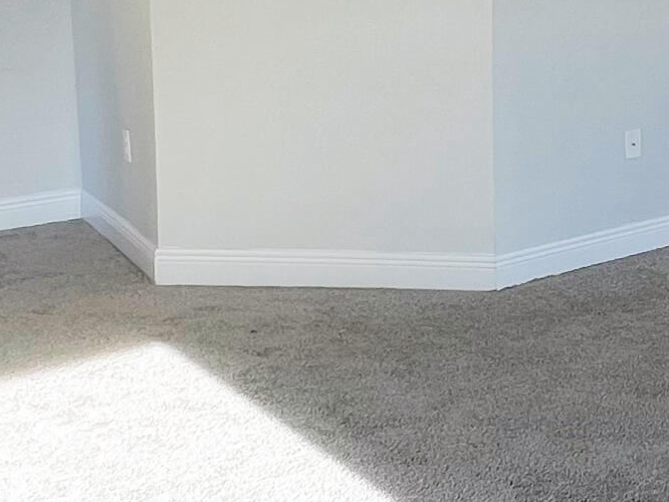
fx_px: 1121
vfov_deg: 24.3
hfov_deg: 28.0
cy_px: 17
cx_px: 850
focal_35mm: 58
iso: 50
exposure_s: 1/120
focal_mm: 1.57
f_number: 1.8
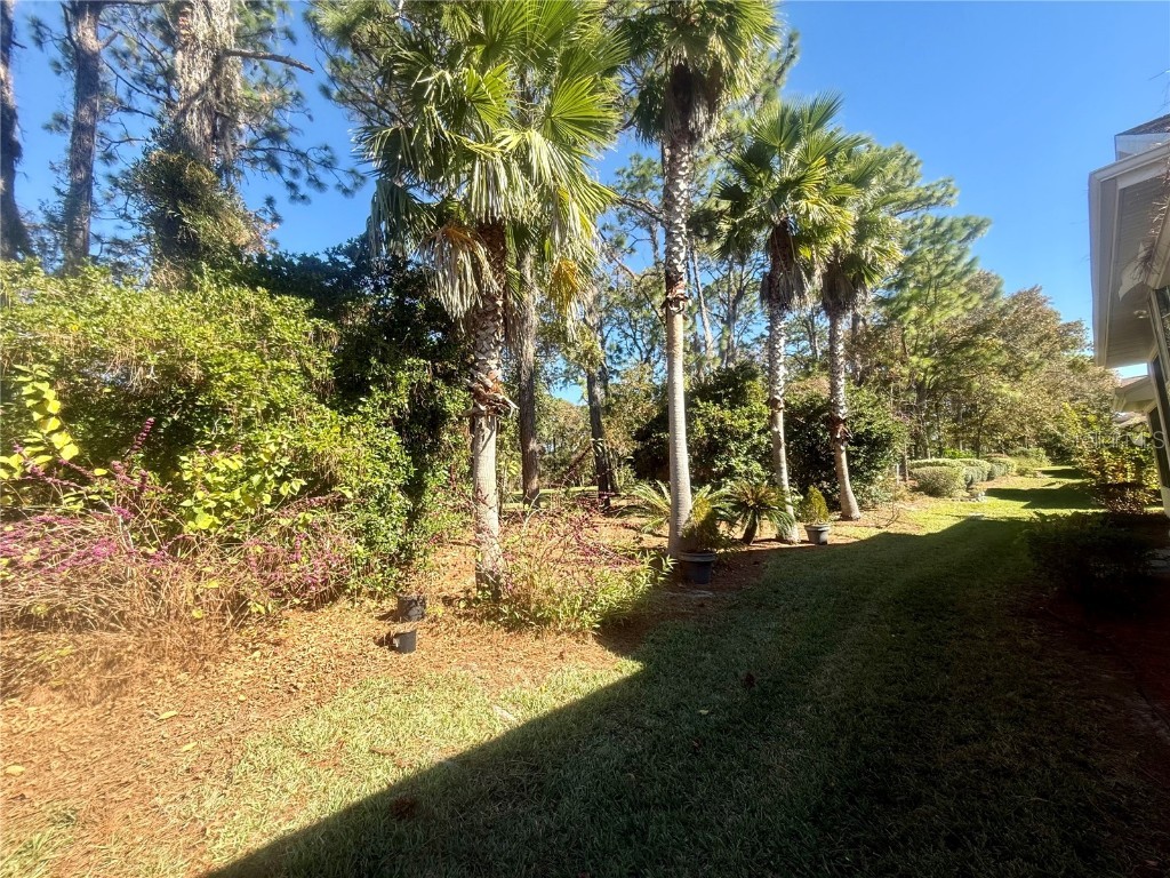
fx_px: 473
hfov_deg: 102.1
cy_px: 439
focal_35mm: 14
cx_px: 585
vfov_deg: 85.7
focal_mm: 2.22
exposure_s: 1/549
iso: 50
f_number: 2.2
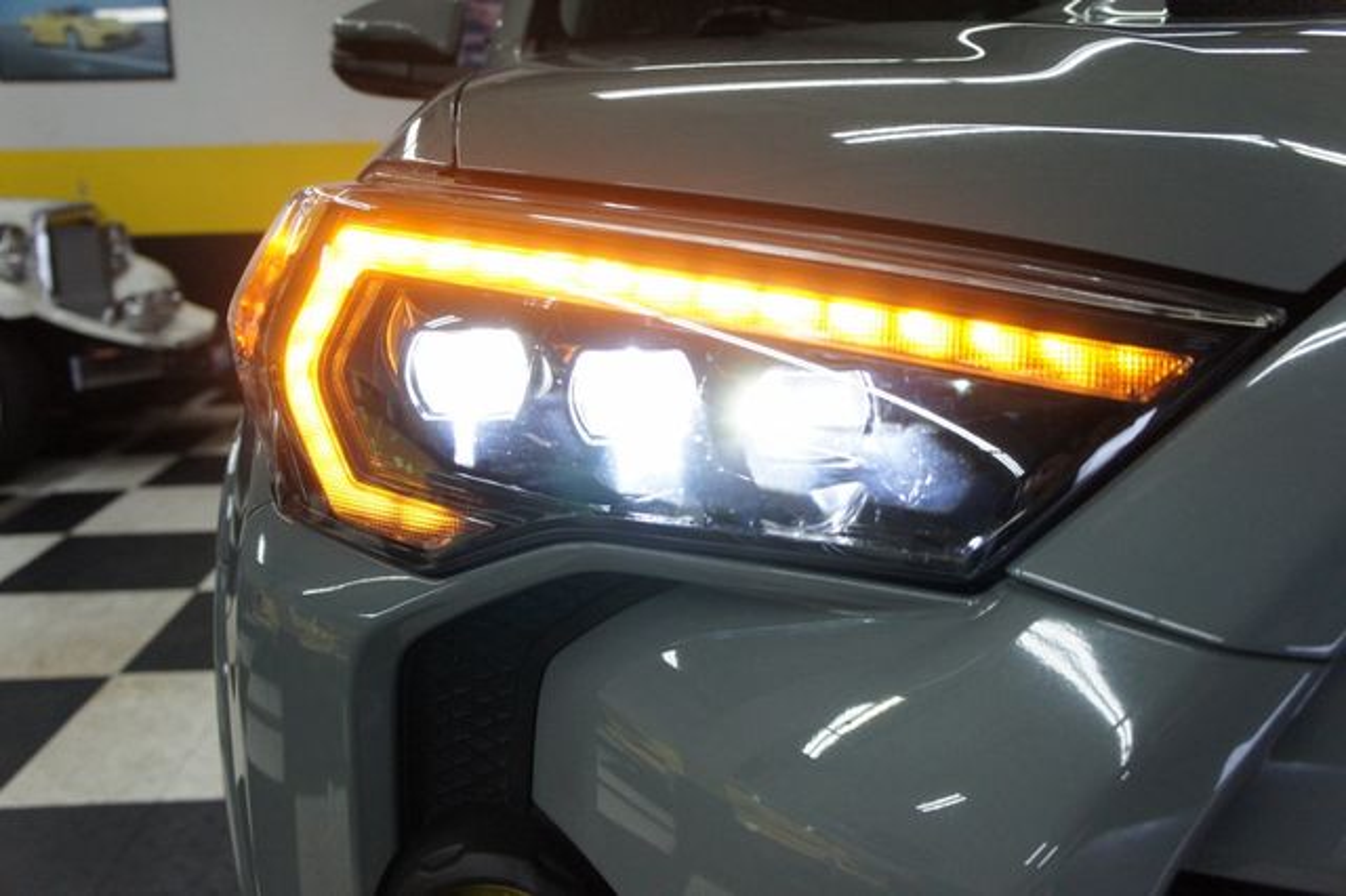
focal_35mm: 30
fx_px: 1121
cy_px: 448
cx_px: 673
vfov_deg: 43.6
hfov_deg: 62.0
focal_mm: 20
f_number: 4
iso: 1250
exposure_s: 1/250
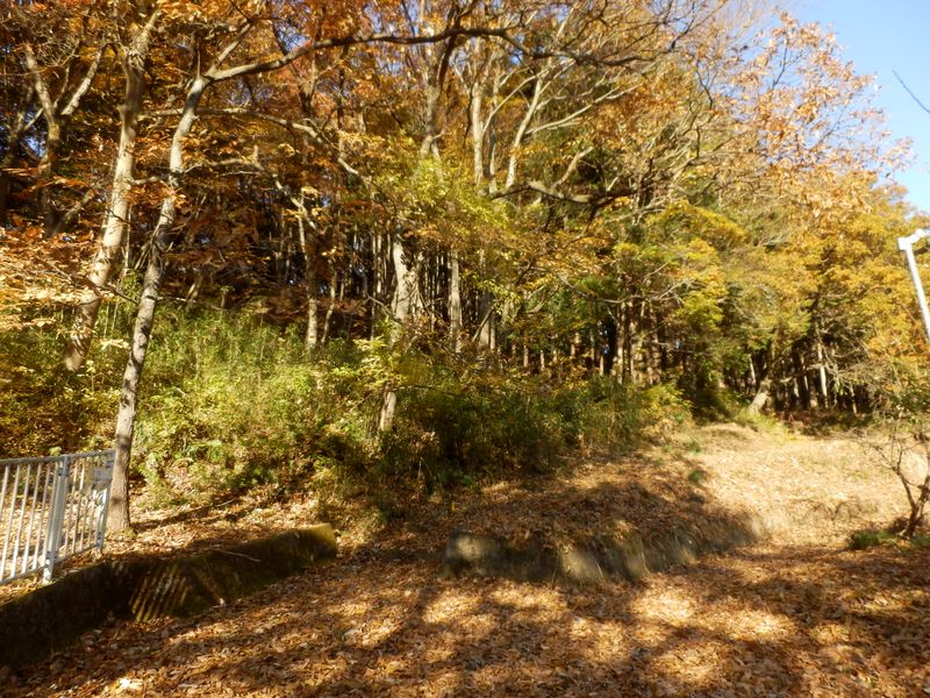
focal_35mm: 24
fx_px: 645
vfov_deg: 56.8
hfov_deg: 71.6
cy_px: 349
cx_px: 465
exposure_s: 1/250
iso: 80
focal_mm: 4.2
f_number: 3
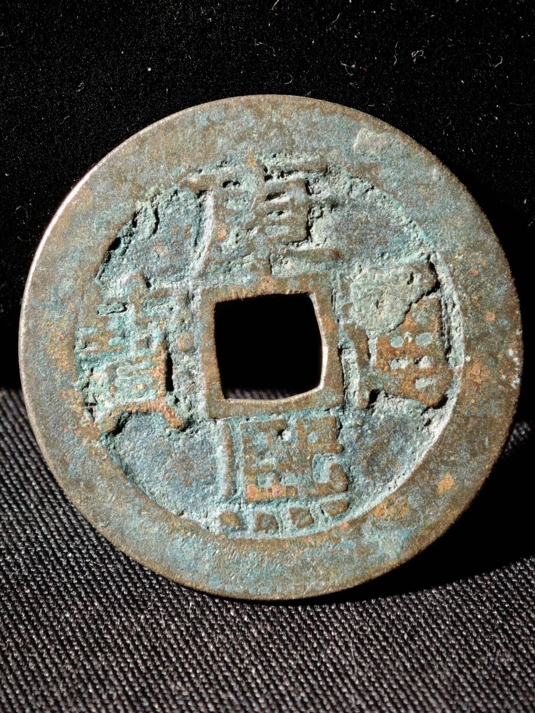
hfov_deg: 14.6
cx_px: 268
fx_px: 2081
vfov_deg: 19.4
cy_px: 356
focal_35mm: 101
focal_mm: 9
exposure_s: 1/96
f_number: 2
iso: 500
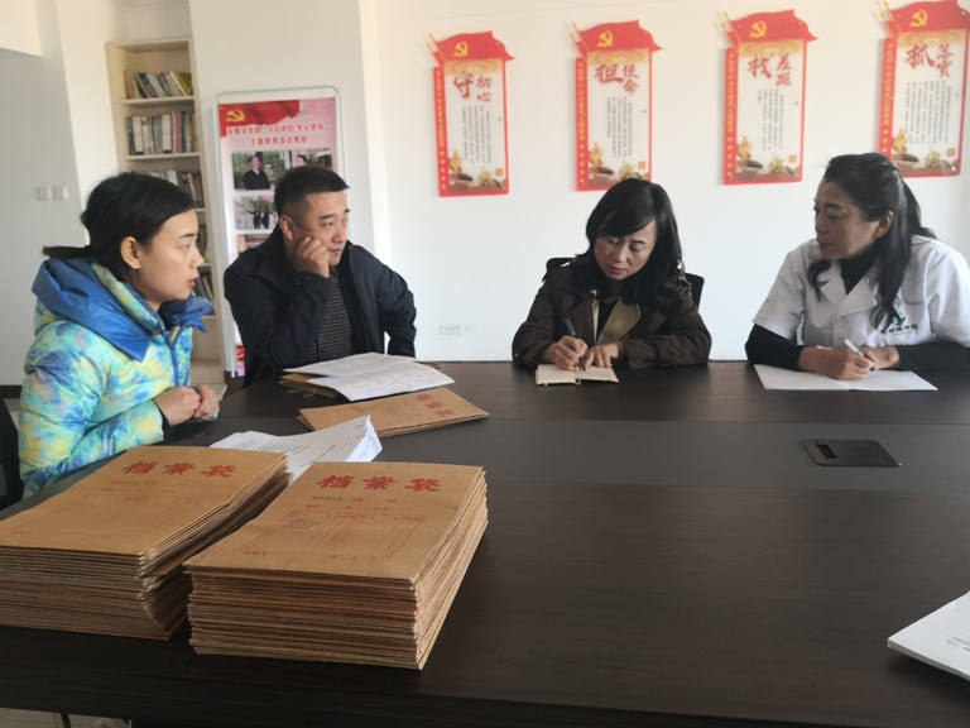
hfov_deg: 65.3
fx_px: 757
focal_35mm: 27
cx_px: 485
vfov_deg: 51.4
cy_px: 364
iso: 125
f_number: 1.6
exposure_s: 1/50
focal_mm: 3.95
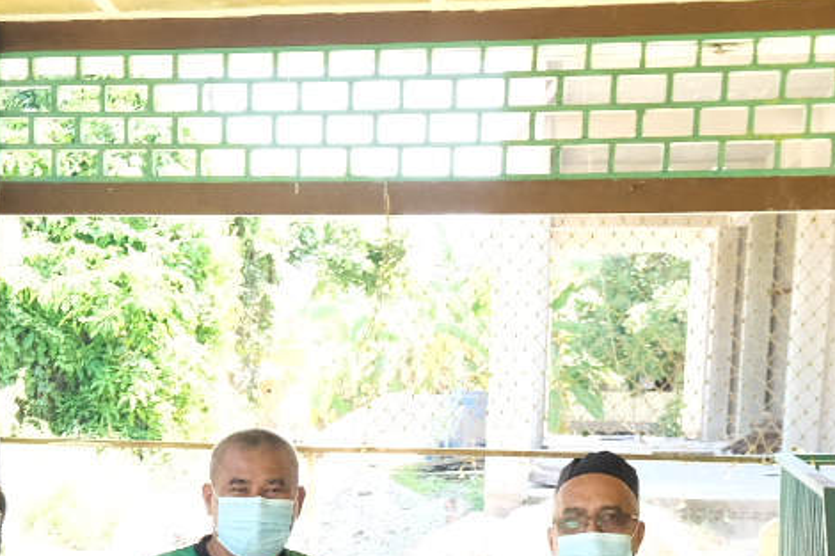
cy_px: 750
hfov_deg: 23.0
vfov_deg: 14.9
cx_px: 133
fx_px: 2017
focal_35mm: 87
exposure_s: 1/200
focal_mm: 15.1
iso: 1250
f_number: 5
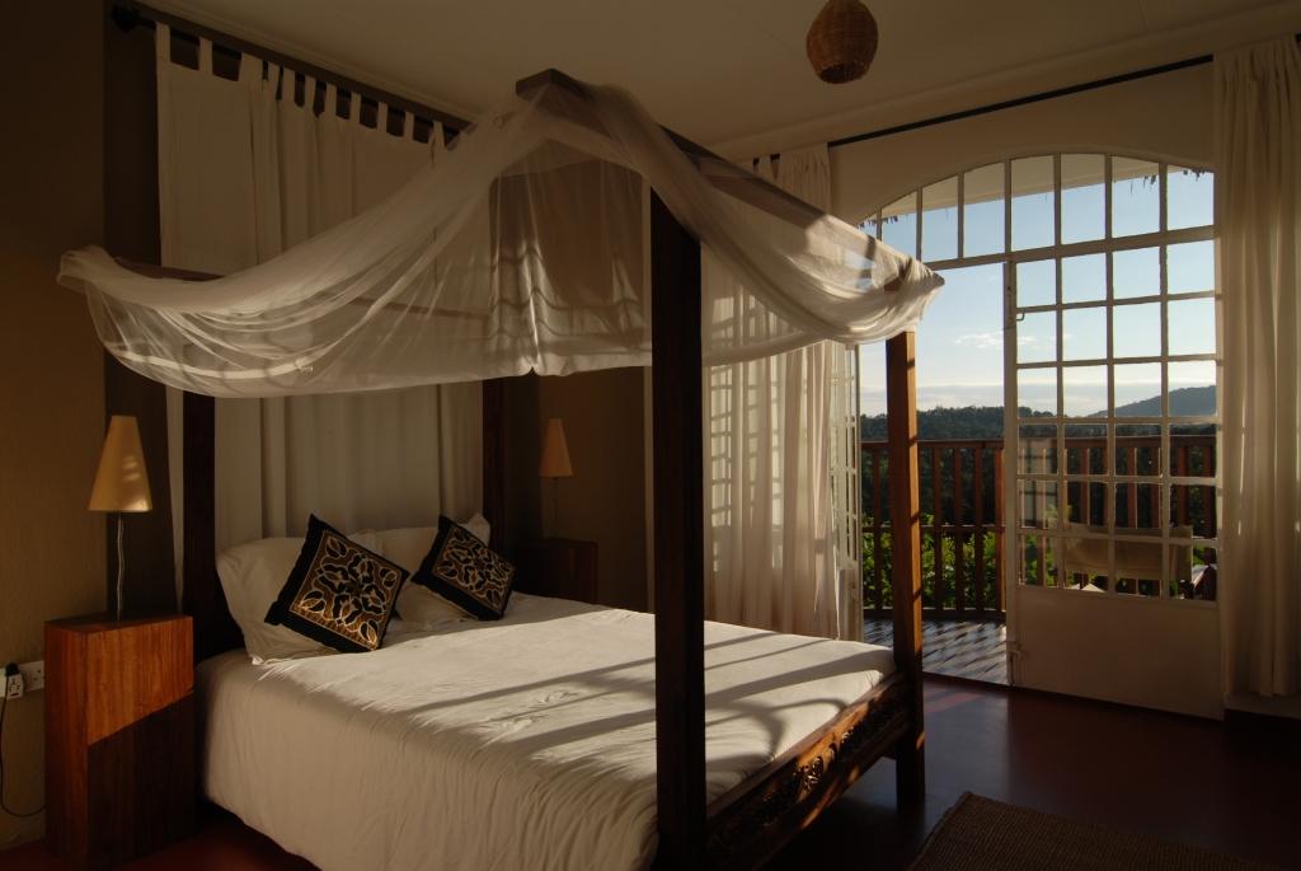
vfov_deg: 56.3
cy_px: 436
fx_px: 814
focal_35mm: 22
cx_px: 650
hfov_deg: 77.3
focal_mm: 15
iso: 100
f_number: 8
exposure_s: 1/60
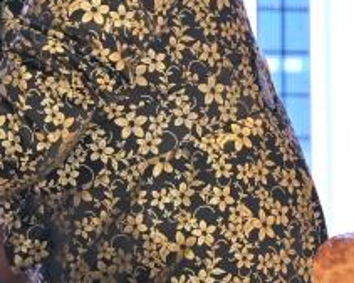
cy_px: -41
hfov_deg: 4.2
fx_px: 4864
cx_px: -69
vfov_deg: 3.3
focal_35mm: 464
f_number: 2.8
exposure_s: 1/160
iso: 500
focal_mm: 102
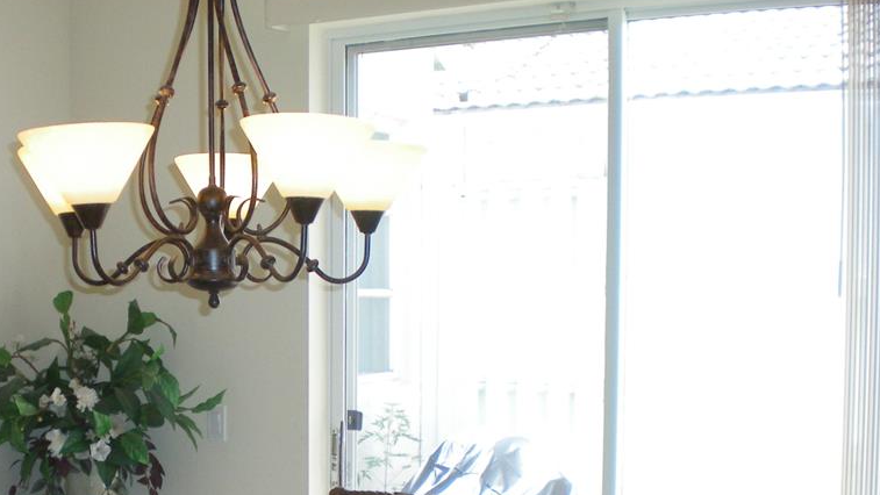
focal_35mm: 56
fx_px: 1307
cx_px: 328
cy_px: 415
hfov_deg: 37.0
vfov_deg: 21.1
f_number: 3.1
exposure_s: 1/60
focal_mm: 6.3
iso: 100
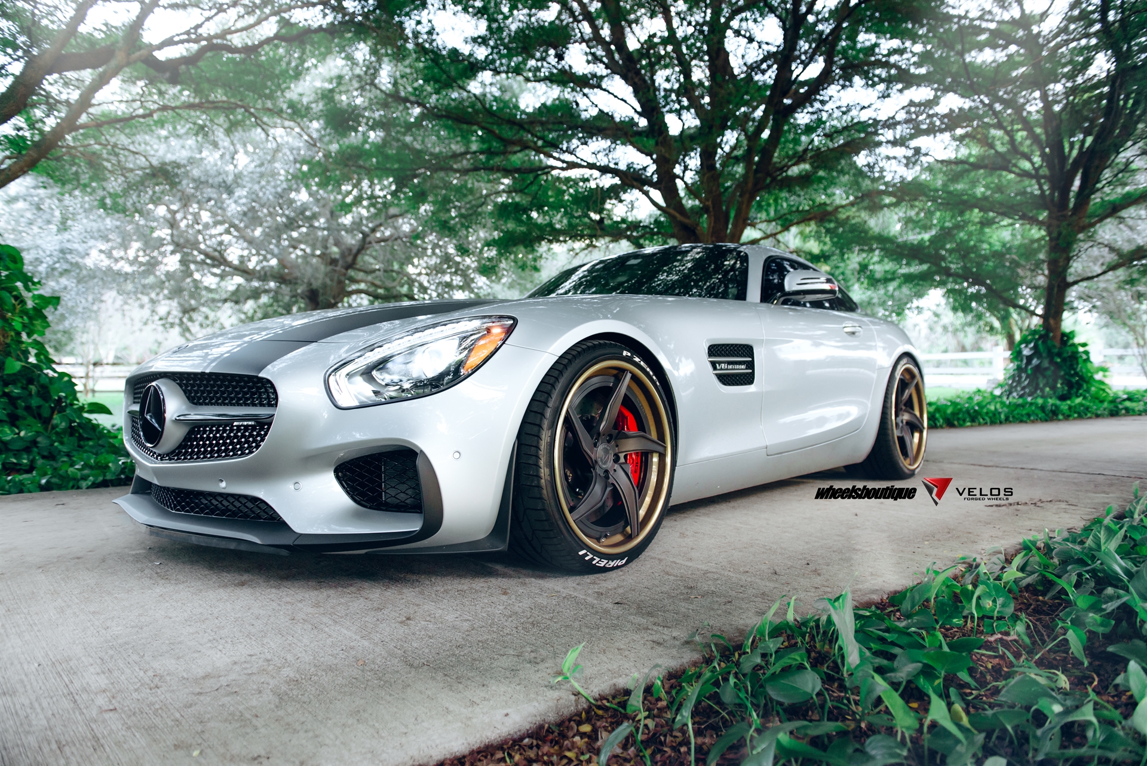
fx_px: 765
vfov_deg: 53.2
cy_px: 383
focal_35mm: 24
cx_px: 574
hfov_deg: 73.7
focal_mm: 24
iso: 1250
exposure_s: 1/80
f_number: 3.5
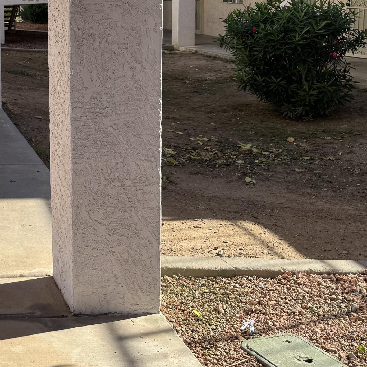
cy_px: 80
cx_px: -77
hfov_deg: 25.6
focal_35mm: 60
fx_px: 720
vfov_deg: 28.1
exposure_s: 1/2331
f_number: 1.78
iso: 80
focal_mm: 6.76
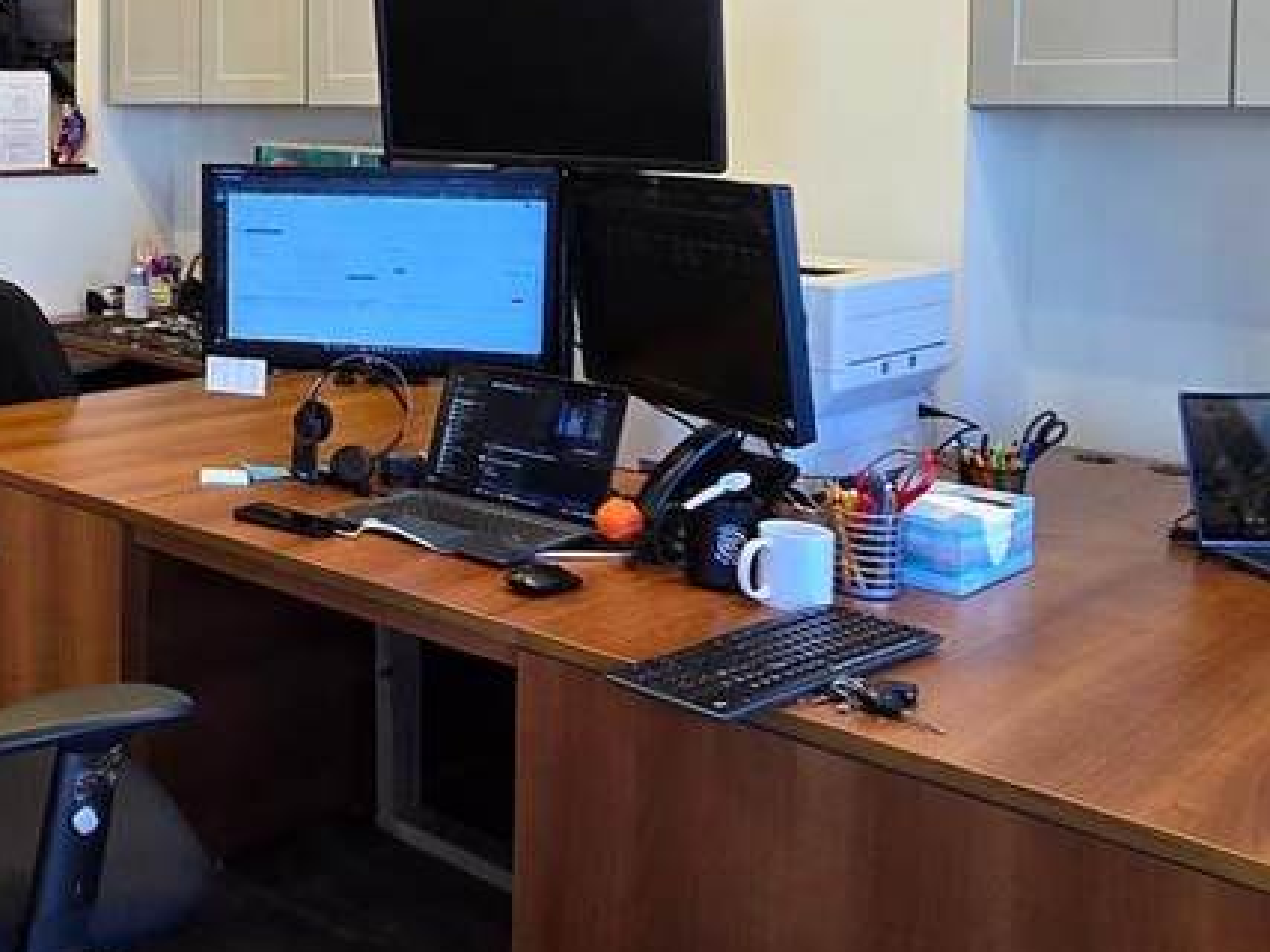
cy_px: 208
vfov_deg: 35.7
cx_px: -12
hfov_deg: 41.4
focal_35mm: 39
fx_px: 1430
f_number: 2.2
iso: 200
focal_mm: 2.2
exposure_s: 1/60
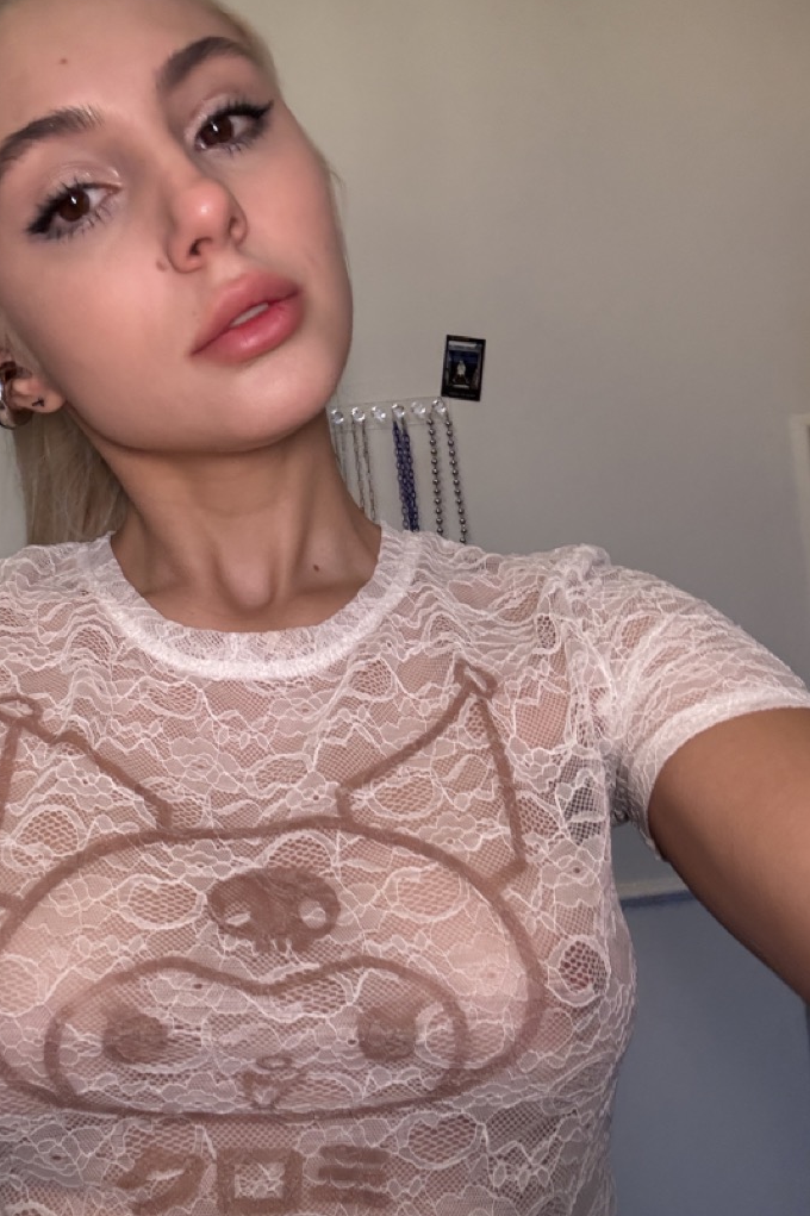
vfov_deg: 61.9
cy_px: 559
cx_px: 297
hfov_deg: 43.2
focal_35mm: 30
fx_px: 1013
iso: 320
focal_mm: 2.69
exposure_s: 1/60
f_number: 1.9
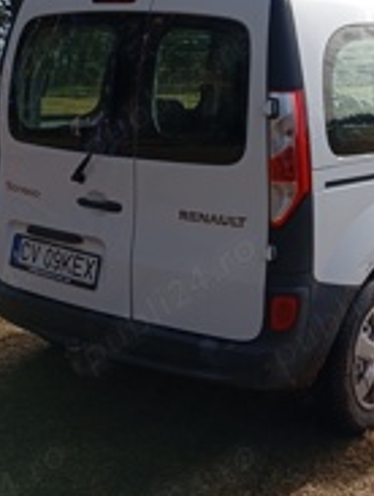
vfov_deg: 31.2
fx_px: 876
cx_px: 263
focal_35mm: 61
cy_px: 138
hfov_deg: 23.9
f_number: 1.8
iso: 101
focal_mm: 4.27
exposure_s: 1/495
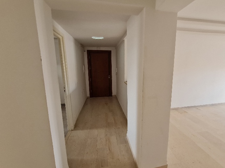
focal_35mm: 15
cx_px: 123
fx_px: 97
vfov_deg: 81.7
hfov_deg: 97.9
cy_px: 84
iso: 125
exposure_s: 1/50
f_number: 2.2
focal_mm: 2.2
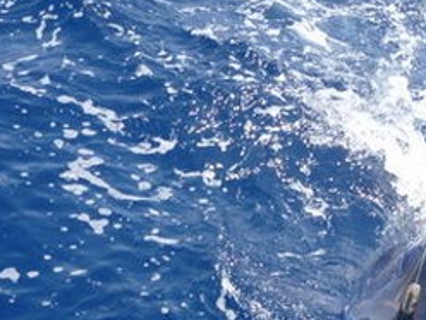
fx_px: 874
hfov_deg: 26.9
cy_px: 384
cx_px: 340
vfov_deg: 19.5
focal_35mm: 71
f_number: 3.3
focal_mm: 4.9
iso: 100
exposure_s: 1/400
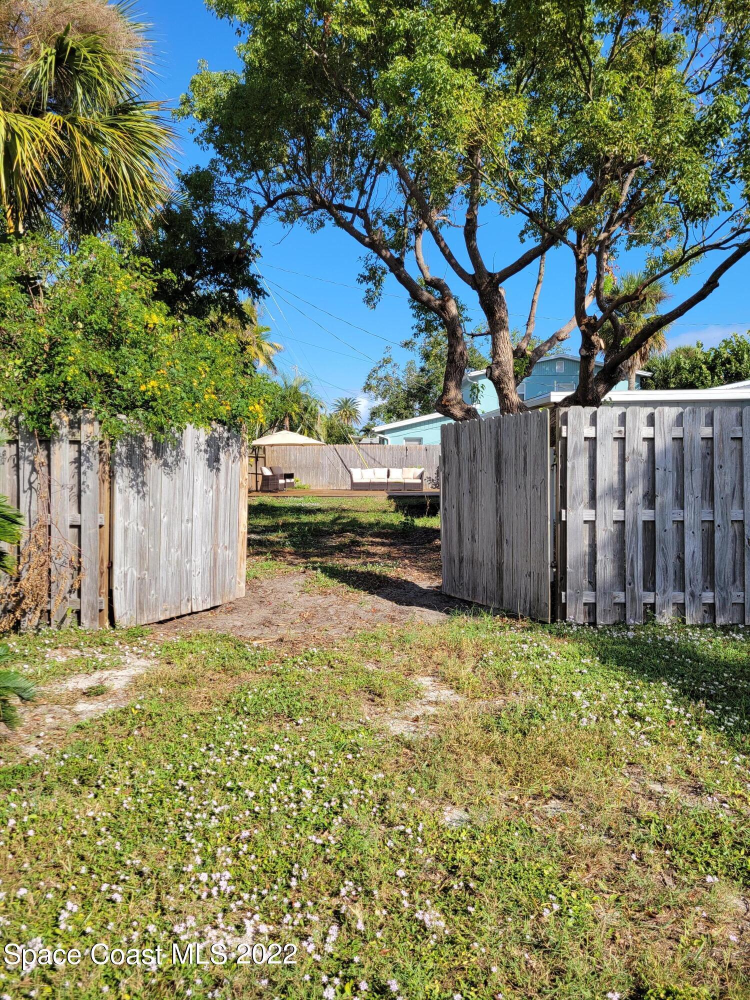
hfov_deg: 53.1
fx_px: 751
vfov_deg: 67.3
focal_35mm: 26
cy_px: 500
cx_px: 375
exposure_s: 1/1799
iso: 40
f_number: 1.8
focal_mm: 5.4
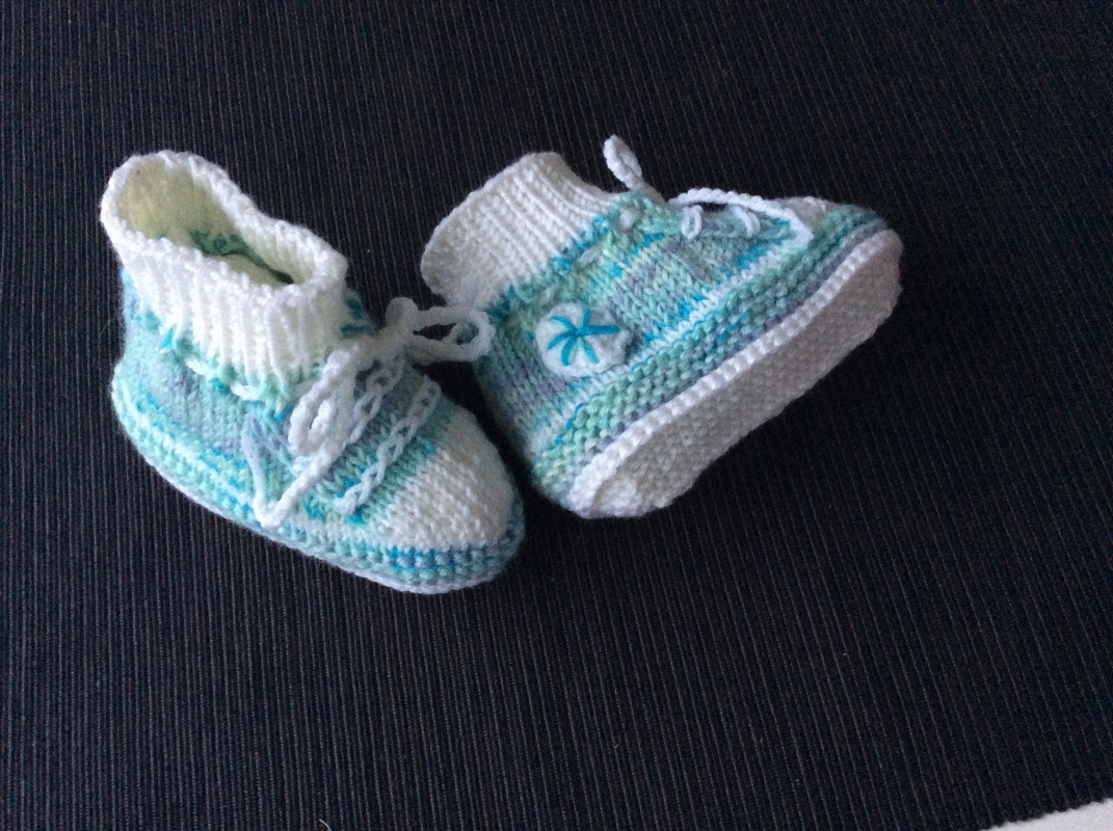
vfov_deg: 44.1
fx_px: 1027
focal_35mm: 32
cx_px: 556
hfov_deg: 56.9
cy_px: 416
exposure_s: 1/25
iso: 250
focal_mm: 3.3
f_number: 2.4
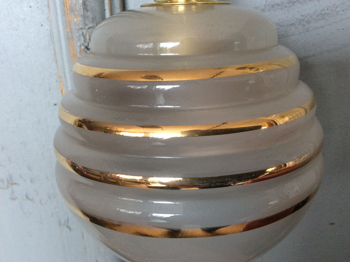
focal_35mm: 32
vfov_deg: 44.1
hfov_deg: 56.9
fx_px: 323
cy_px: 131
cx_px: 175
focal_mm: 3.3
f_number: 2.4
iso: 100
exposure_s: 1/25
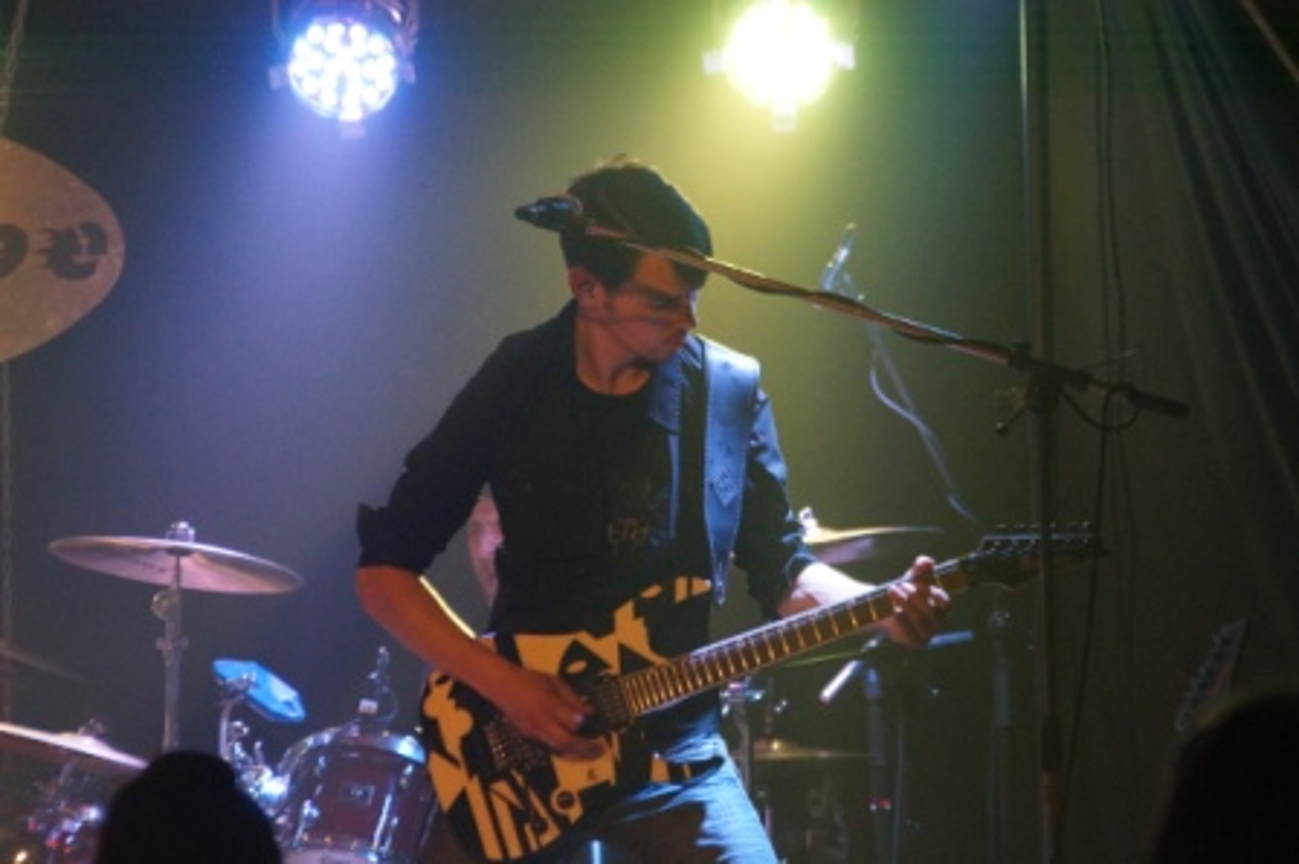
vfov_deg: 7.0
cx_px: 650
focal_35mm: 195
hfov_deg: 10.6
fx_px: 7031
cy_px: 432
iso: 3200
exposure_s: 1/80
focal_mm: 130
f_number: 5.6
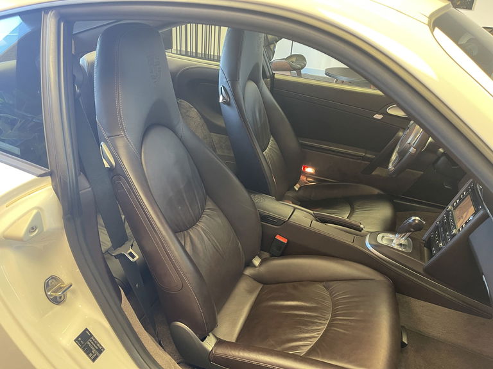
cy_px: 184
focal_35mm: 25
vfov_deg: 54.9
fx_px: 356
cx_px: 246
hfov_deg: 69.4
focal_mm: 5.1
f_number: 1.6
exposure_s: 1/50
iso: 320
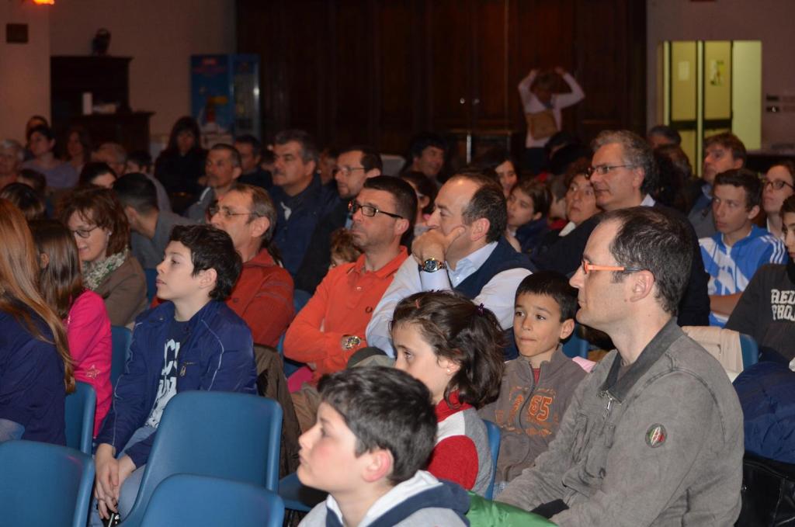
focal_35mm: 82
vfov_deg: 16.5
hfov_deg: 24.7
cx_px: 398
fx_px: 1819
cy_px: 264
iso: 800
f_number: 4.5
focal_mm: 55
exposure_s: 1/60
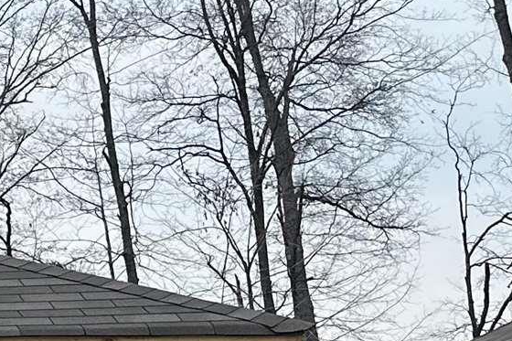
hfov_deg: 12.5
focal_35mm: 137
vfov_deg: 10.0
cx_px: -620
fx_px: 1948
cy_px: 186
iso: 80
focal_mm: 6.86
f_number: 1.78
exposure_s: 1/850
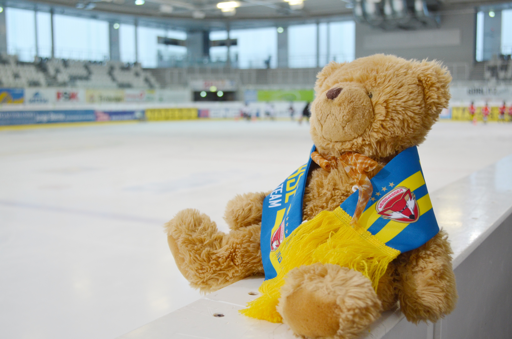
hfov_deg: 45.0
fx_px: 617
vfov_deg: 30.7
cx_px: 256
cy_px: 170
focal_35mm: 44
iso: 560
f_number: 4.5
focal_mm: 29
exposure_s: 1/60
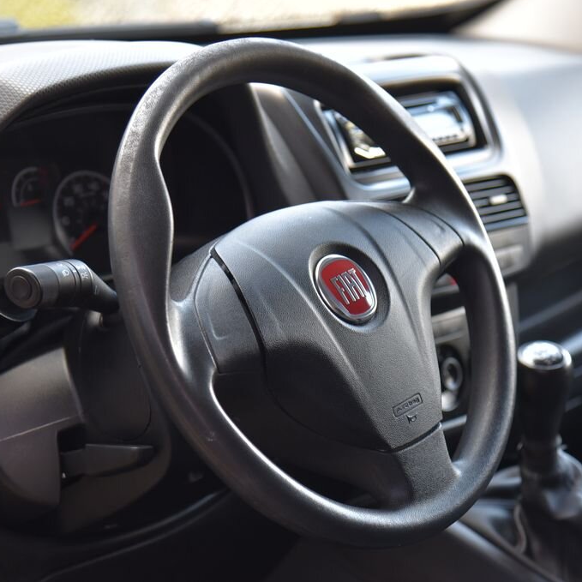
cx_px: 309
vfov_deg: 14.8
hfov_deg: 14.8
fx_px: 2245
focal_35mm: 118
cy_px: 291
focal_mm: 92
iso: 500
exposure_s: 1/60
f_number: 4
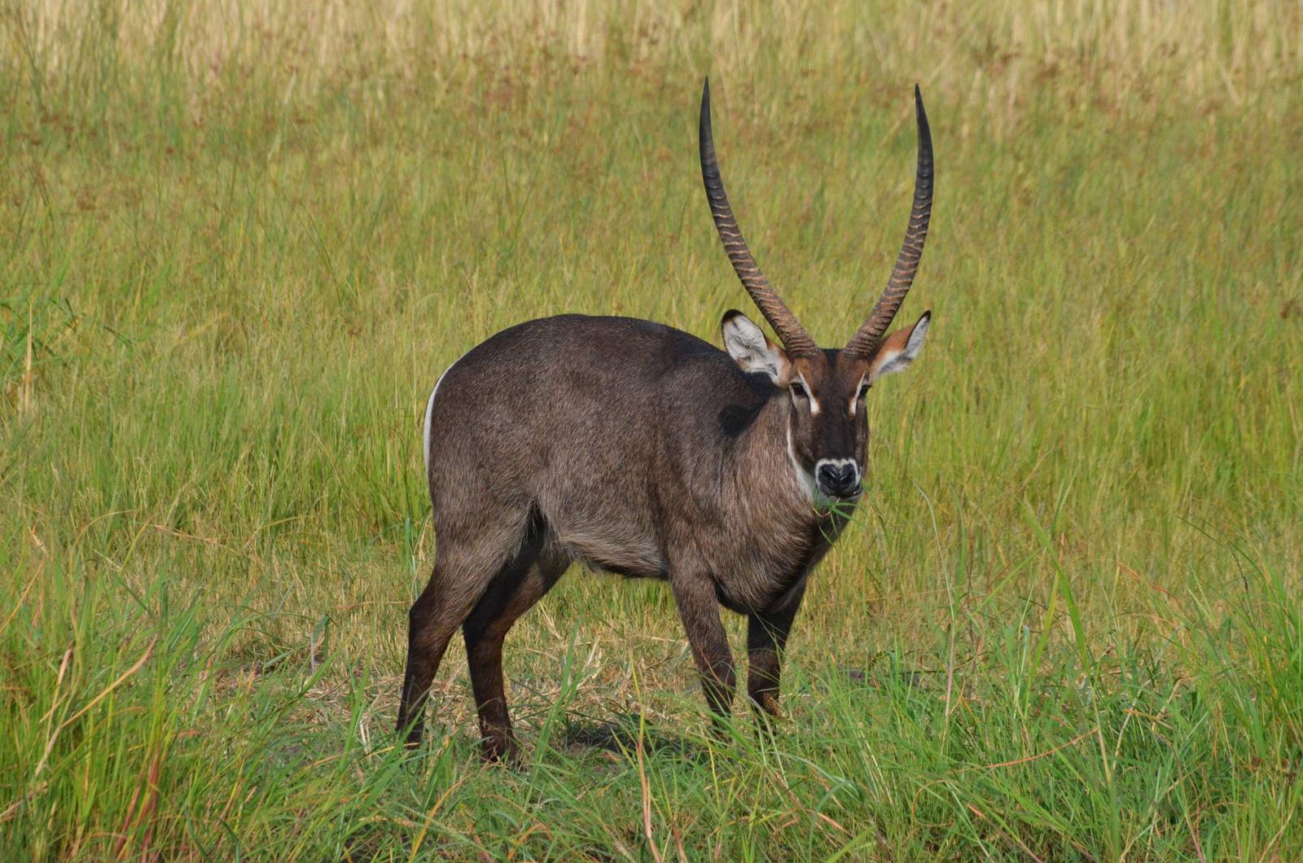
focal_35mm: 750
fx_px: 27092
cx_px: 652
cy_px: 432
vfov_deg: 1.8
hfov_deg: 2.8
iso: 2500
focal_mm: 500
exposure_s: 1/2000
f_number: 11
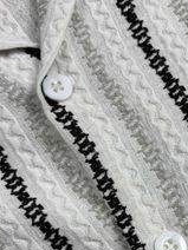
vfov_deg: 38.2
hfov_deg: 29.4
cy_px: 179
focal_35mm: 49
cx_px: 130
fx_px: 355
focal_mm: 5.96
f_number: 1.6
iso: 50
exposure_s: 1/100
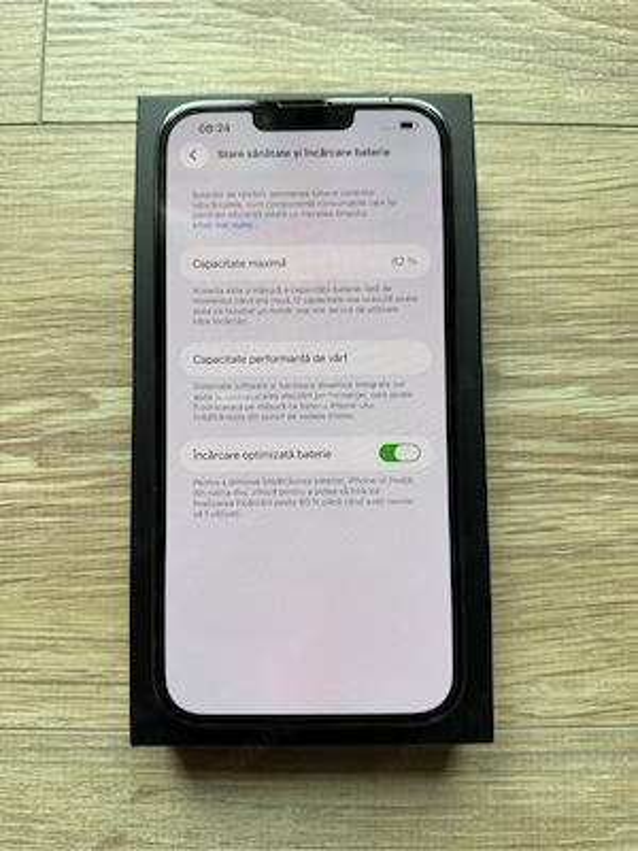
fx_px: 590
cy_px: 426
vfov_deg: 71.6
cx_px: 319
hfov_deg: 56.8
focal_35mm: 24
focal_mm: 6.76
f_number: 1.78
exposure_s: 1/121
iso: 100
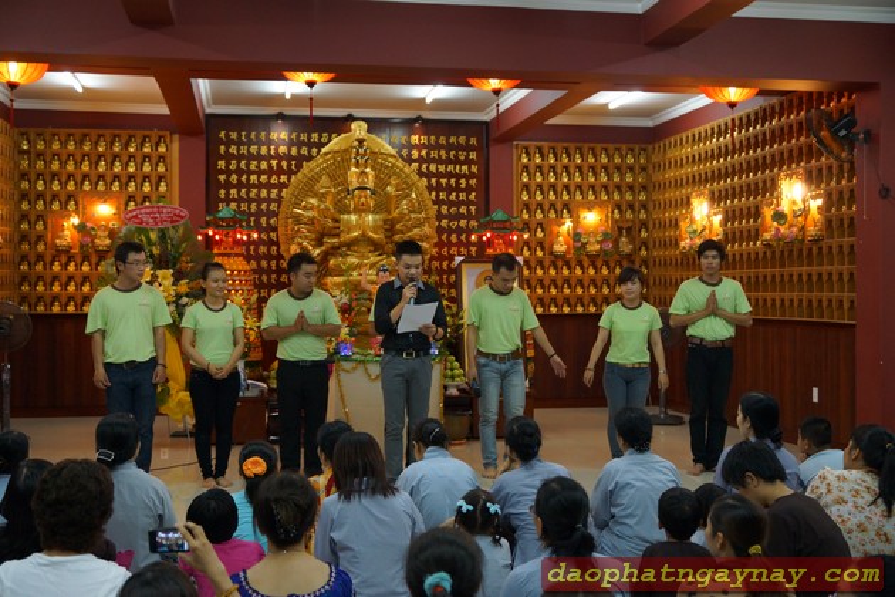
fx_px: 1044
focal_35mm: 42
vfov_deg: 31.9
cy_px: 298
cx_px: 448
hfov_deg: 46.4
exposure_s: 1/80
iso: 800
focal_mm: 28
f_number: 2.8
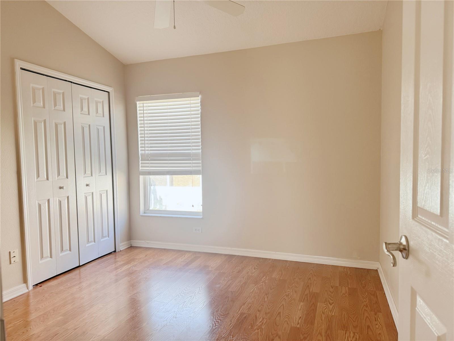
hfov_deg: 71.6
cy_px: 170
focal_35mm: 24
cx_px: 227
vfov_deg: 56.8
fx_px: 315
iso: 160
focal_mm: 6.76
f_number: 1.78
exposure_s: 1/121
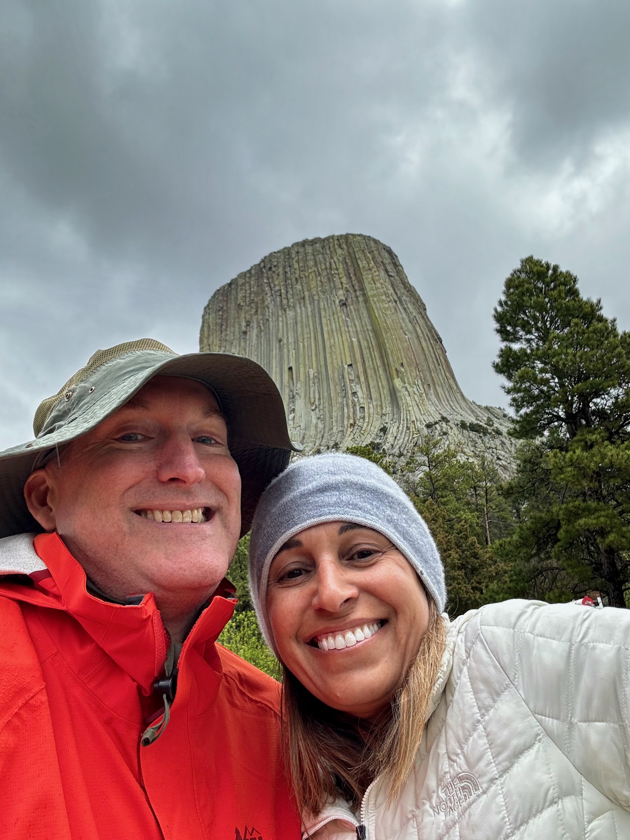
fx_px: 728
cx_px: 315
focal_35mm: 30
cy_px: 420
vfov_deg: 60.0
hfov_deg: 46.8
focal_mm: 2.69
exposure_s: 1/166
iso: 25
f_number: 1.9
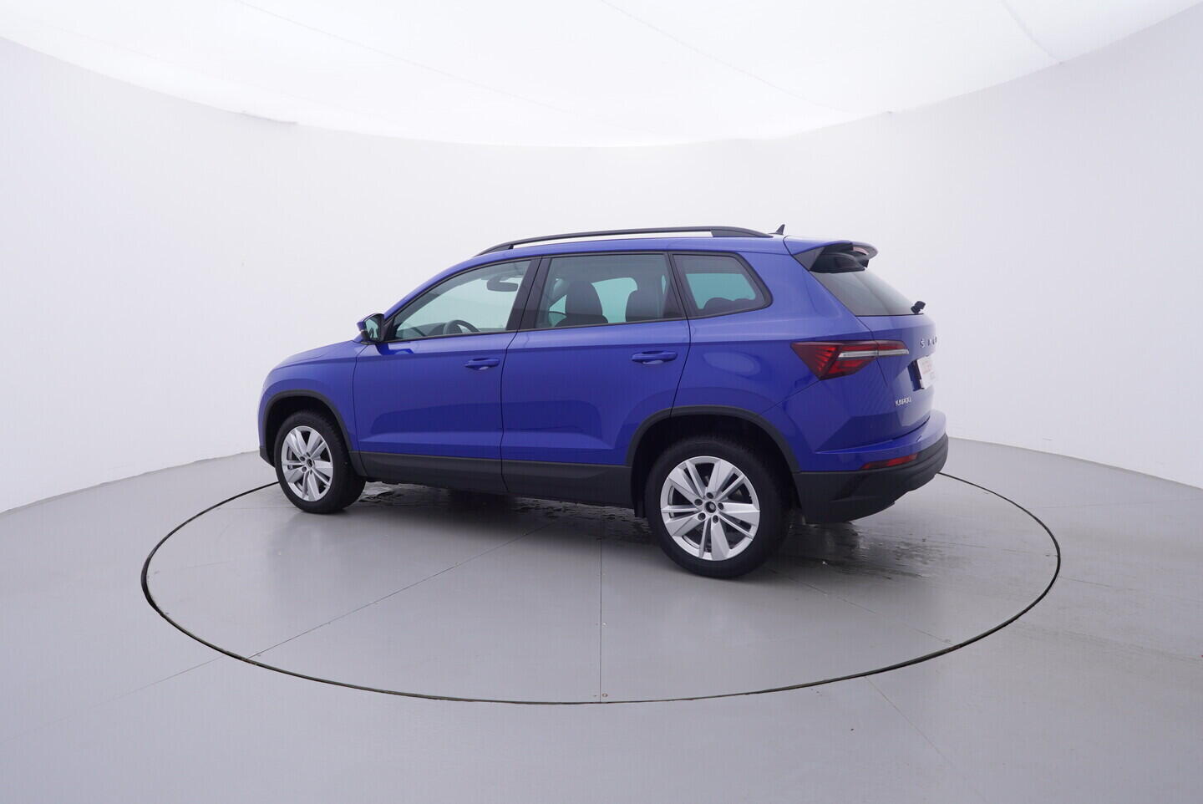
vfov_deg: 56.2
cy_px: 402
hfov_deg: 77.3
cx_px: 602
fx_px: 752
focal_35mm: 22
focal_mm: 15
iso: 200
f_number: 5
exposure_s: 1/80
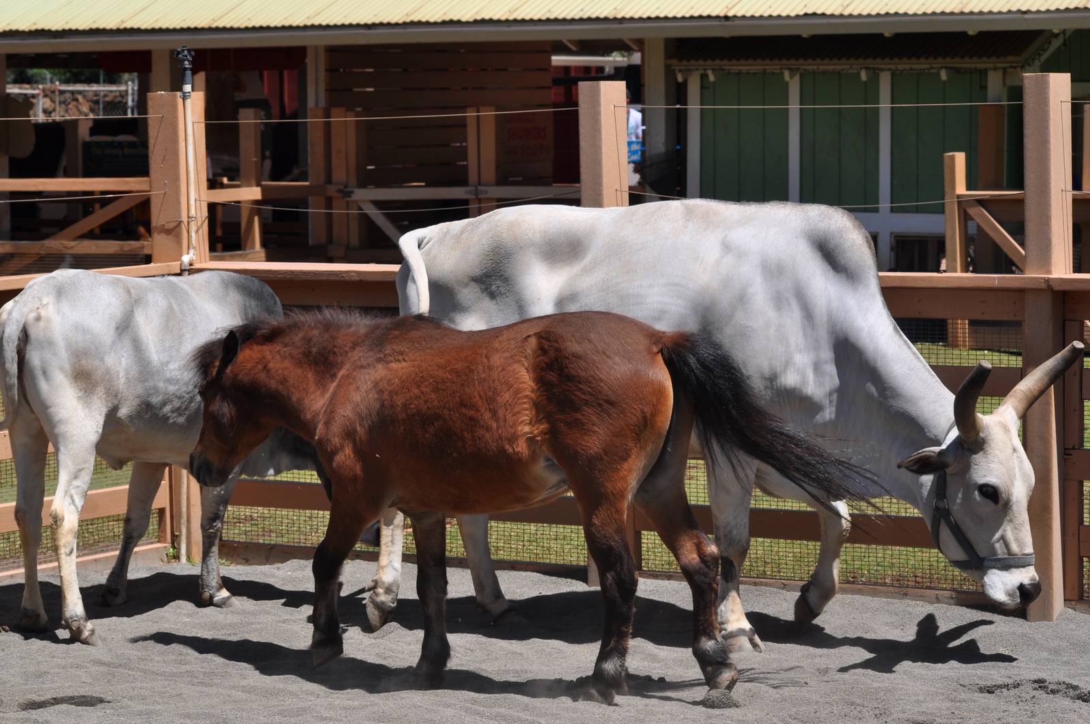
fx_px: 3176
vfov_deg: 13.0
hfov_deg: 19.5
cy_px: 362
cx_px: 545
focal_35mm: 105
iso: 200
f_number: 8
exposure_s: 1/500
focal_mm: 70
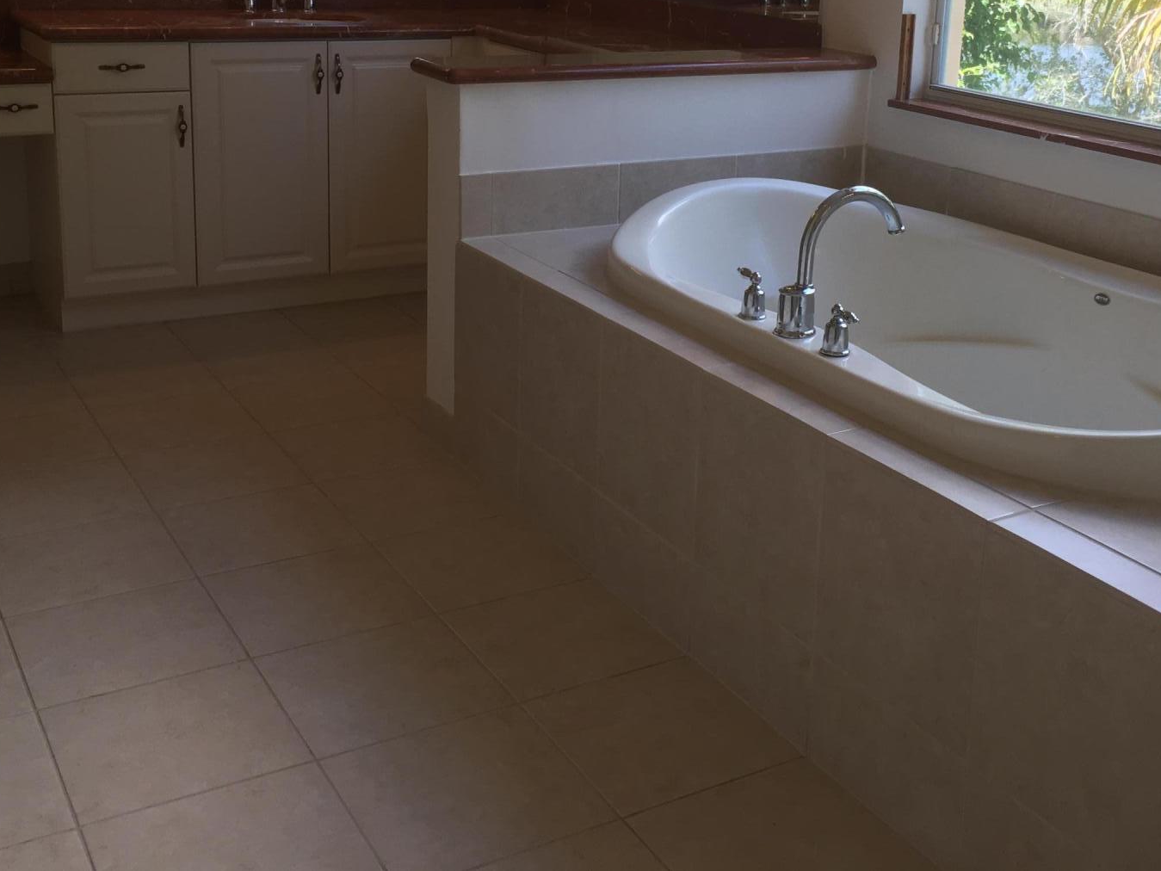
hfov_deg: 43.8
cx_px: 641
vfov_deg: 33.0
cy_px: 227
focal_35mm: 43
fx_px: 1442
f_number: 2.2
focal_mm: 4.15
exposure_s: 1/120
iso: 32
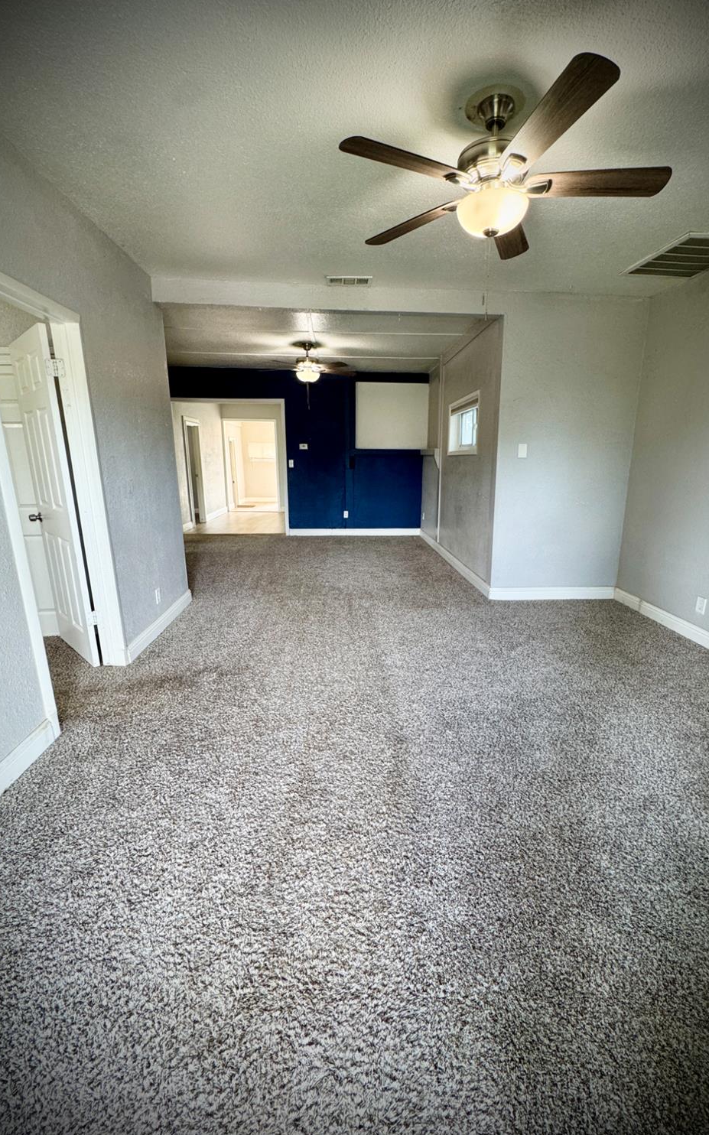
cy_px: 568
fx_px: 464
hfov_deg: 74.7
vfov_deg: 101.5
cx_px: 374
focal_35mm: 15
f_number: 2.2
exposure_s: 1/60
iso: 160
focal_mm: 2.22
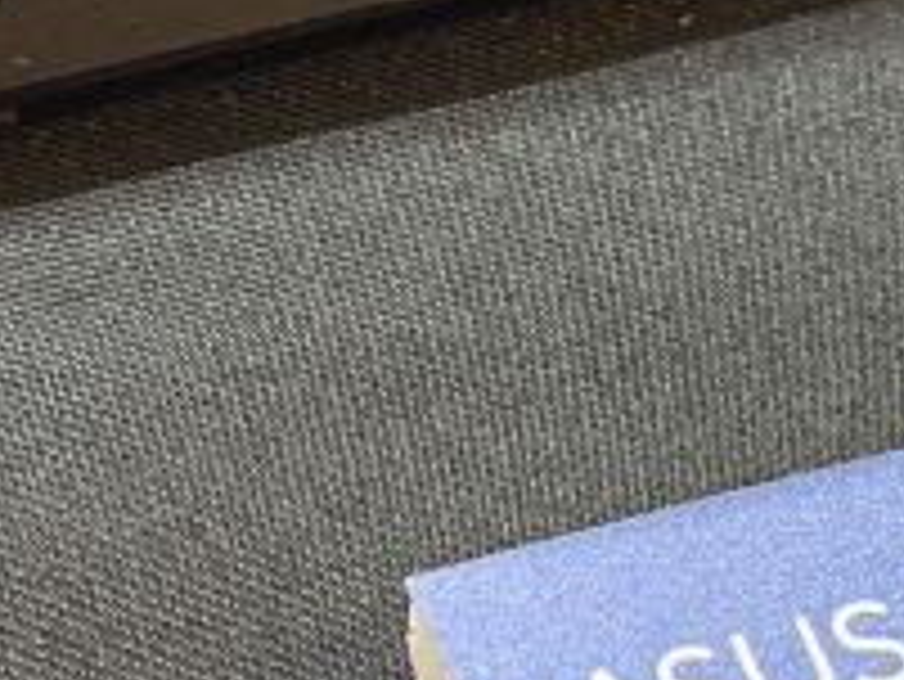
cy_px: -146
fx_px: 4181
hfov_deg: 12.3
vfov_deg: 9.2
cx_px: 234
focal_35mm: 160
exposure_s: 1/30
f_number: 1.78
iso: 500
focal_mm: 6.76
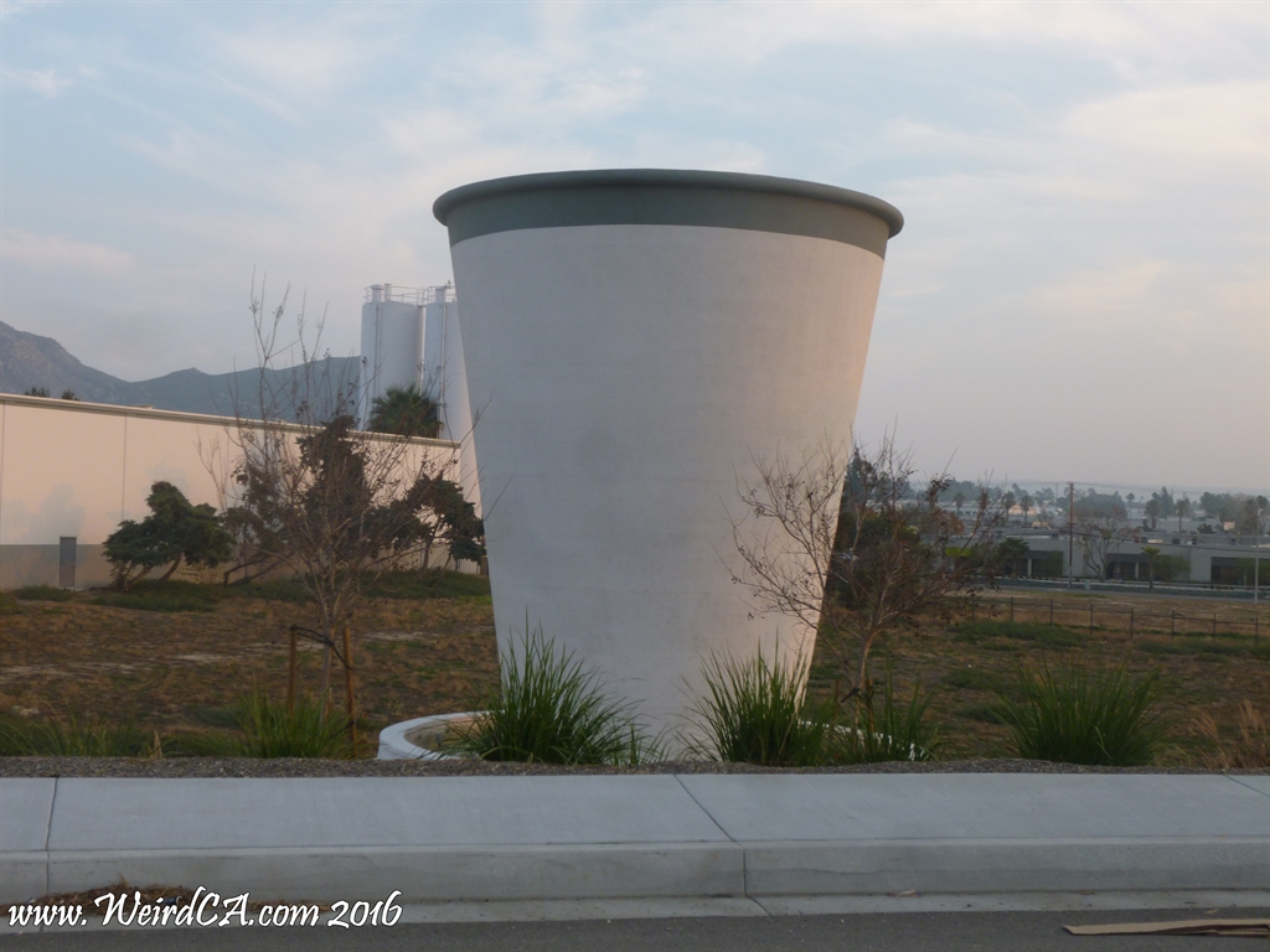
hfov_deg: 39.7
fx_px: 1761
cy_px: 476
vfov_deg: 30.3
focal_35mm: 48
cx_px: 635
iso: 100
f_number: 4
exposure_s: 1/60
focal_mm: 8.6
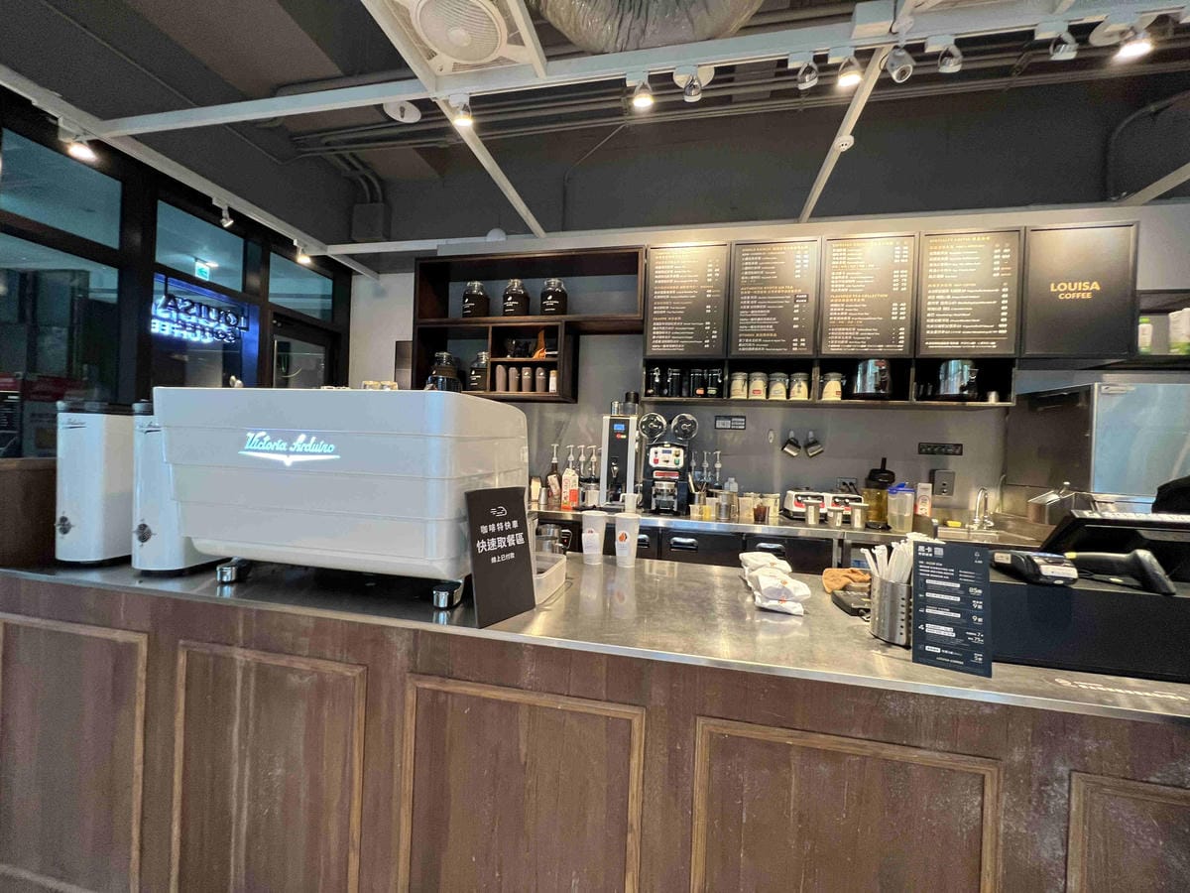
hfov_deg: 106.2
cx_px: 595
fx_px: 447
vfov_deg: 89.9
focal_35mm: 13
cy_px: 446
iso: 320
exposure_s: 1/60
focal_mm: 1.57
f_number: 1.8
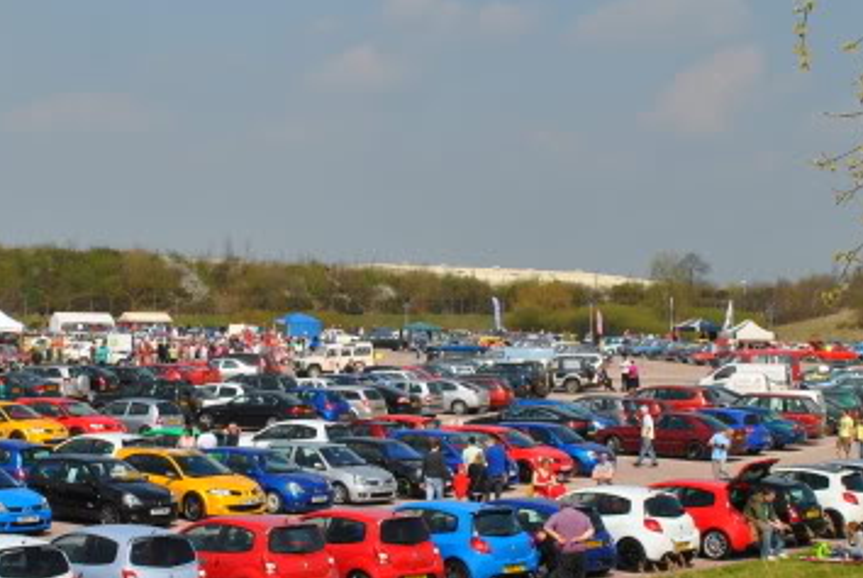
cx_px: 362
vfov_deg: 15.5
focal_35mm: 88
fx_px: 2112
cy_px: 394
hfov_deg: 23.1
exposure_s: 1/320
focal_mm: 26
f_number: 9
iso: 100
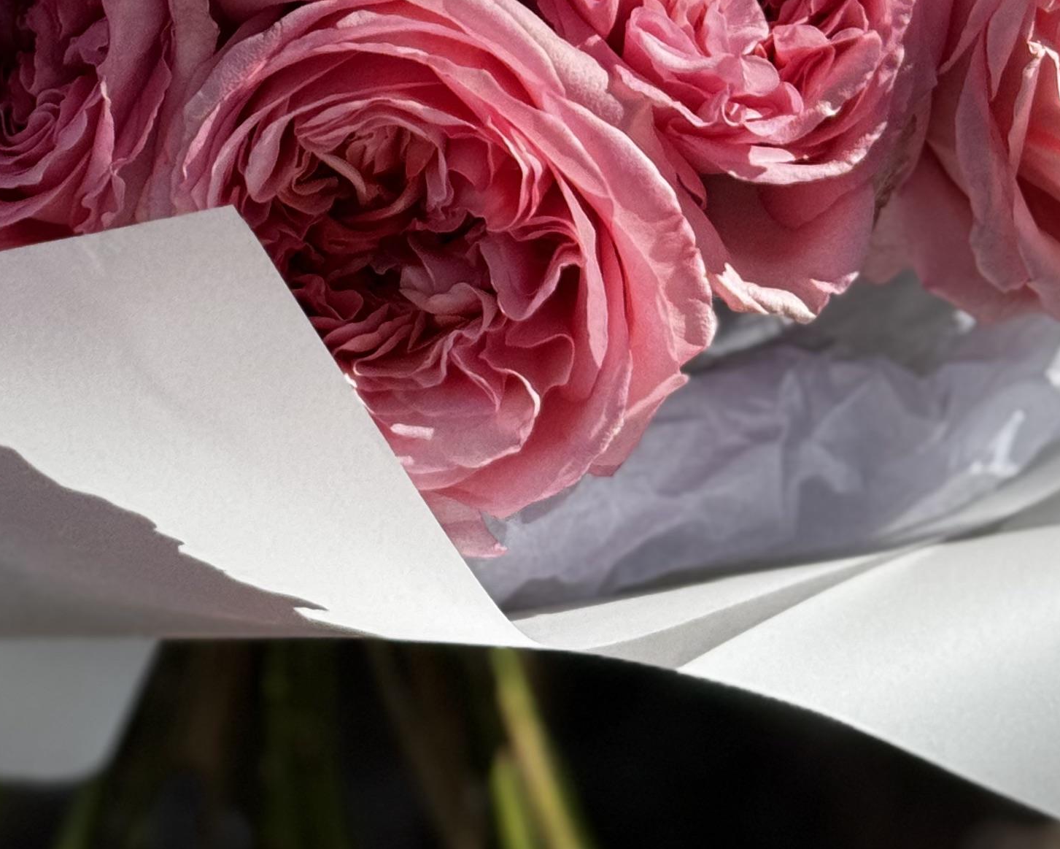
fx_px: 4079
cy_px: -306
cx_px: 359
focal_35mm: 130
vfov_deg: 11.5
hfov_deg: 14.8
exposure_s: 1/1193
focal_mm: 6.76
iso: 64
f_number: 1.78
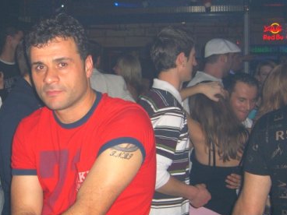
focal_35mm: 62
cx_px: 71
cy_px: 107
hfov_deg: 30.7
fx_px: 514
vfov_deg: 23.7
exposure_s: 1/60
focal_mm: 7.9
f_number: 2.8
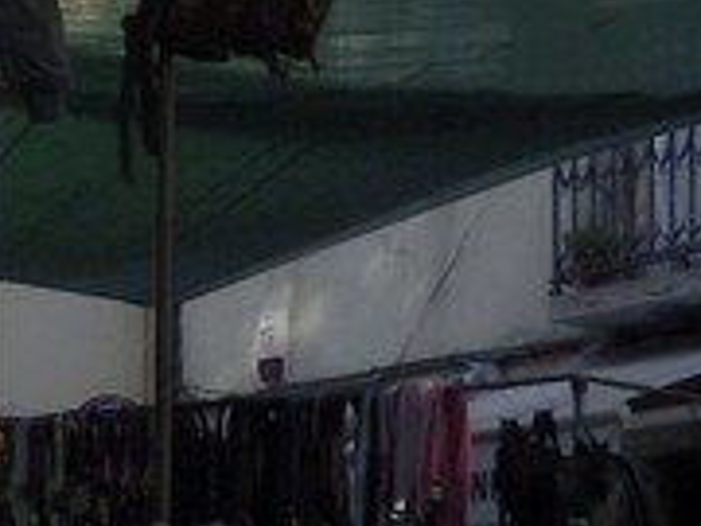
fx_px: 5893
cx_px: 1986
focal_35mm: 291
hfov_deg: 6.3
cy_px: 1886
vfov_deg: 4.7
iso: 200
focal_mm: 34
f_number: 16
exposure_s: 1/200
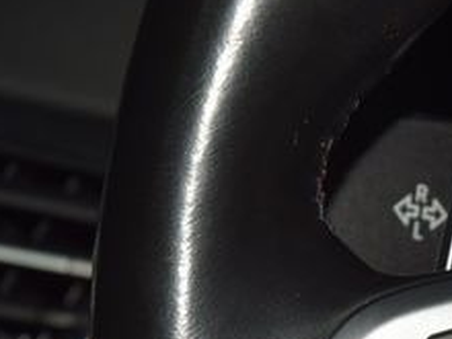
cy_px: 348
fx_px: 3839
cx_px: 612
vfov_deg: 5.0
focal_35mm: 294
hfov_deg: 6.7
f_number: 8
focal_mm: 70
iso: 100
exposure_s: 1/125
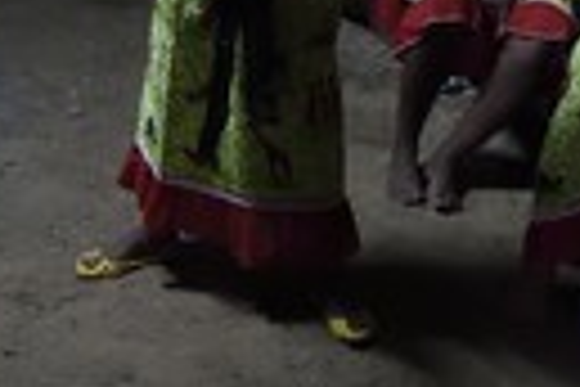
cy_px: -86
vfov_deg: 16.7
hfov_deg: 25.7
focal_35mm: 78
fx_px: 1257
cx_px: 157
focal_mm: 24
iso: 6400
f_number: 4
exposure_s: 1/30
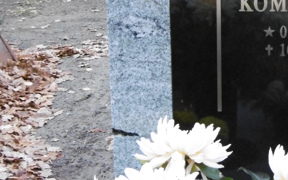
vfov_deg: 12.9
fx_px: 793
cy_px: 20
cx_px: 265
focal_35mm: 101
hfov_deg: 20.1
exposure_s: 1/60
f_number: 3.8
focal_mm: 7.7
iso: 400
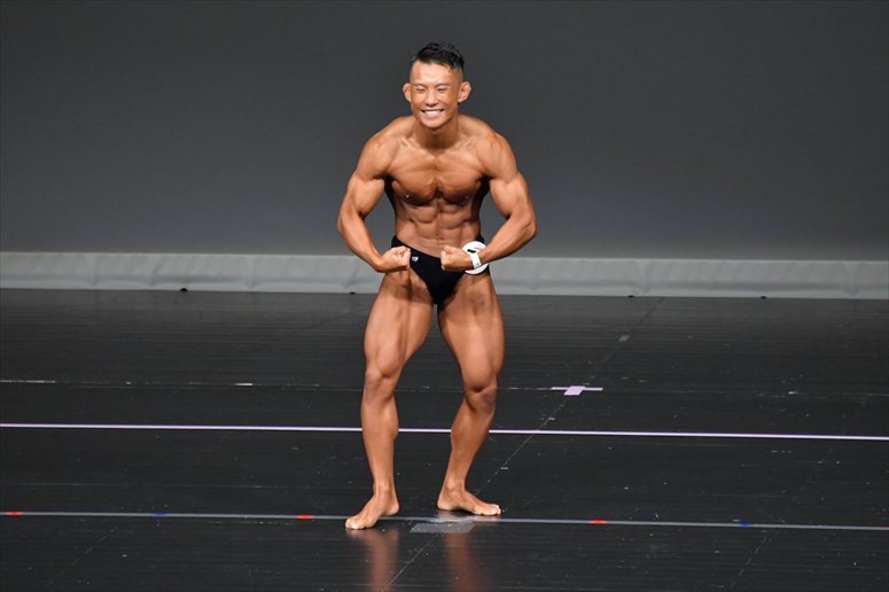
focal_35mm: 450
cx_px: 444
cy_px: 296
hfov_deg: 4.6
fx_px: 11107
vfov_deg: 3.1
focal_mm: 300
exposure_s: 1/400
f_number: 5.6
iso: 4000
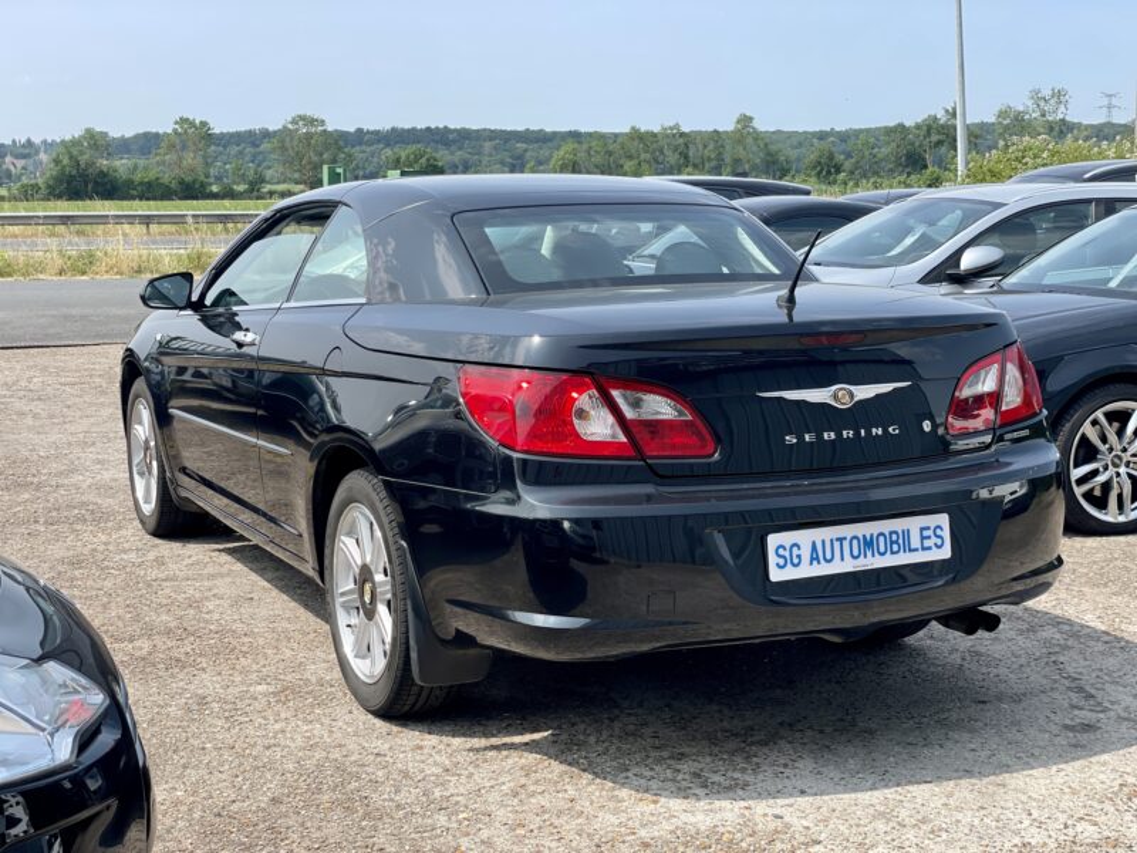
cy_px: 426
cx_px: 568
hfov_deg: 36.8
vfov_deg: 28.0
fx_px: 1708
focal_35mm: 52
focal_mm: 6
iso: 32
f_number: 2
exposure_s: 1/1170
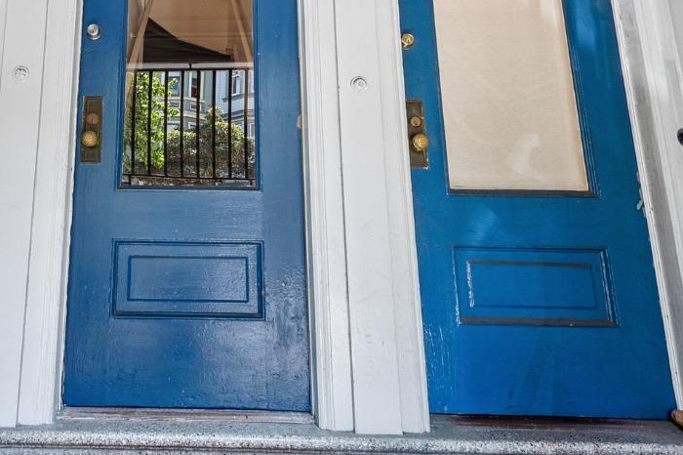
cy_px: 103
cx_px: 184
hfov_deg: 59.2
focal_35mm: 30
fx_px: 569
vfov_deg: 42.0
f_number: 8
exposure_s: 1/13
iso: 125
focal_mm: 14
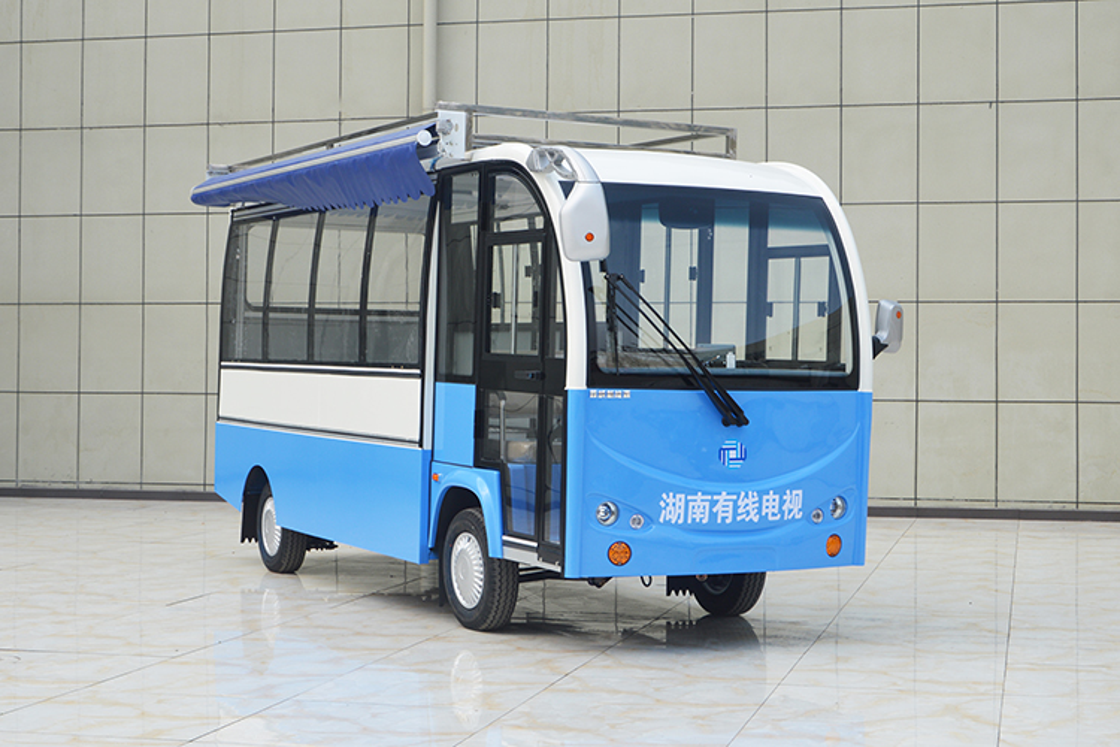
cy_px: 374
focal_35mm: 51
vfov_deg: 26.5
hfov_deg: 38.9
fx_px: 1587
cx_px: 560
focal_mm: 34
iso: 100
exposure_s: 1/200
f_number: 7.1
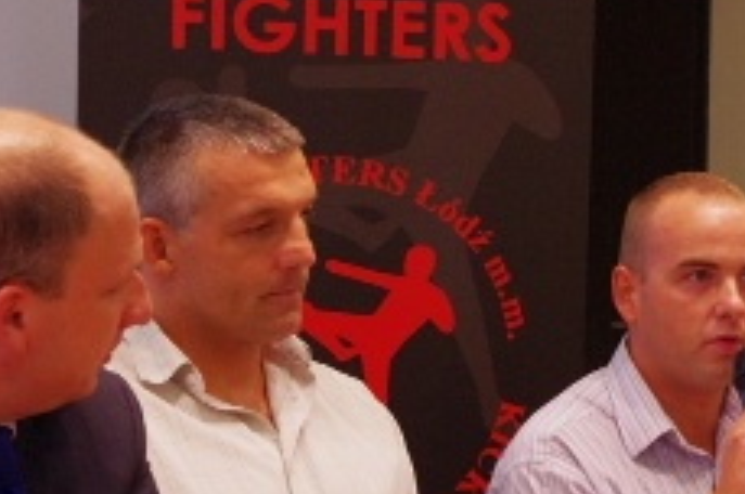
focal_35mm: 162
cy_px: 335
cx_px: 566
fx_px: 3348
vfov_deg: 8.4
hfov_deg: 12.7
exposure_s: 1/50
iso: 1250
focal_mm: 55
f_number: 8
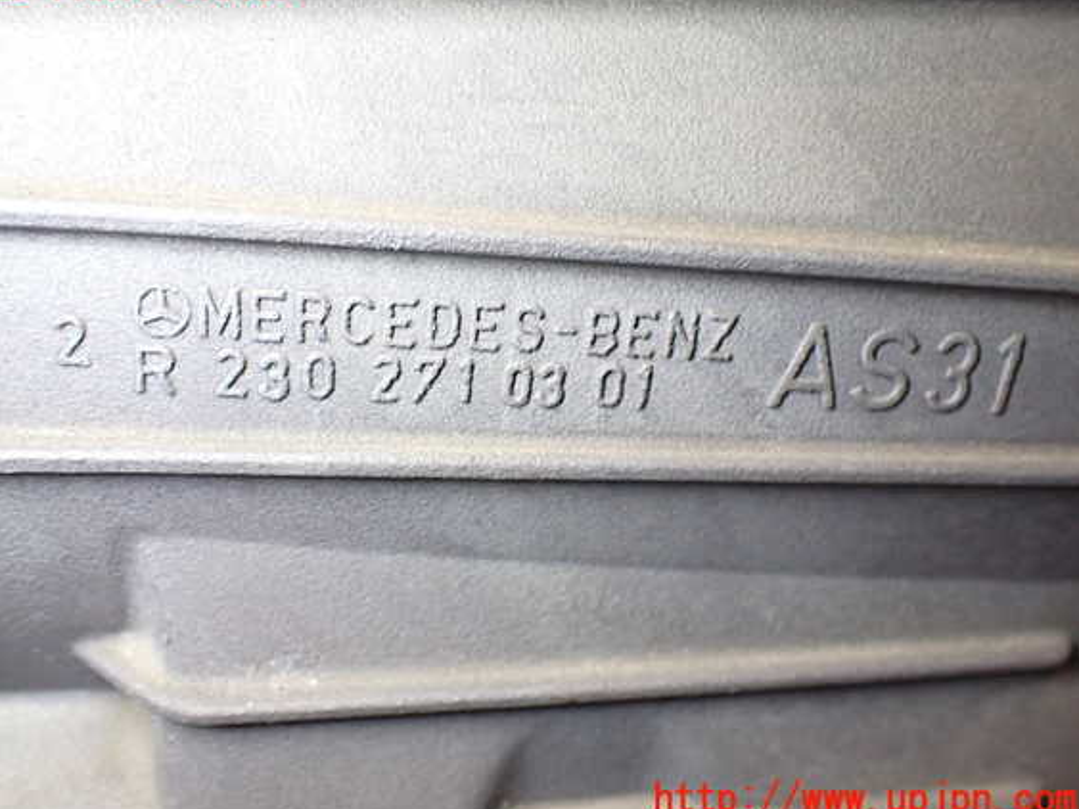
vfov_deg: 44.1
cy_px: 393
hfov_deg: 56.8
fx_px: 997
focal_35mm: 32
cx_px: 512
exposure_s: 1/125
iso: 800
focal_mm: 5.4
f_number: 2.3
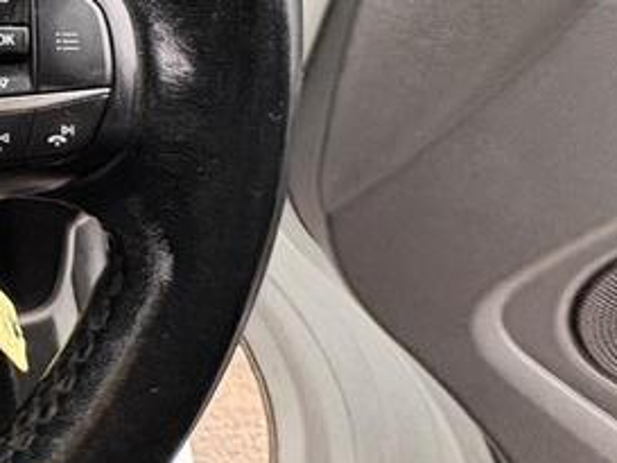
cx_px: -346
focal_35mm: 46
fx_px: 820
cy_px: 54
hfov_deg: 26.7
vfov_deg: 30.3
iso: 400
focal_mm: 2.22
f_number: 2.2
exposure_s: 1/60
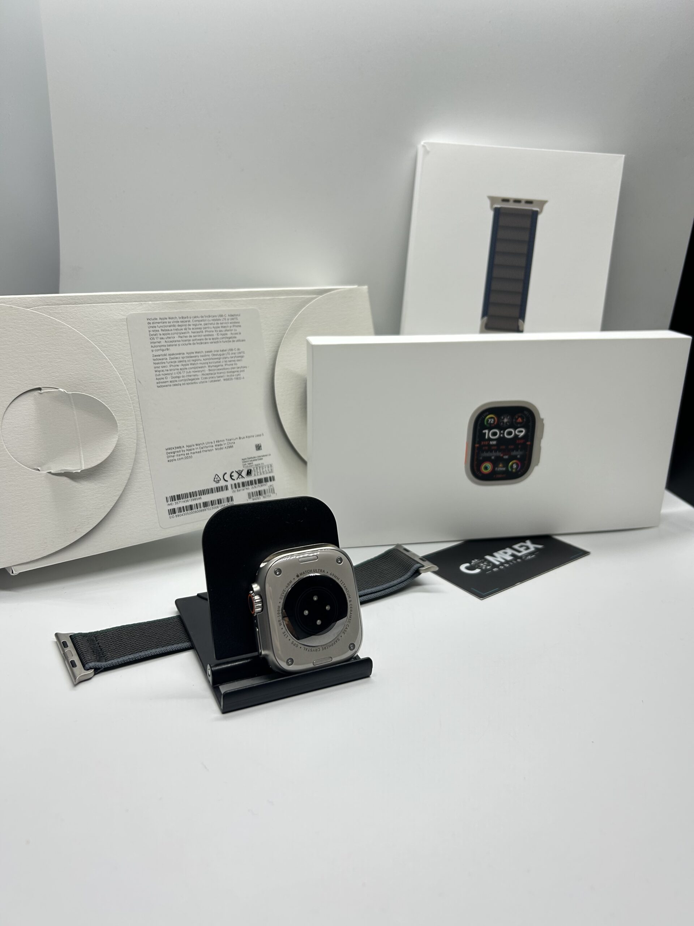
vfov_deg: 67.3
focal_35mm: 26
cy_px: 463
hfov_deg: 53.1
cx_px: 347
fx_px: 695
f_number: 1.5
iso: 50
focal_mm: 5.7
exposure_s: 1/204
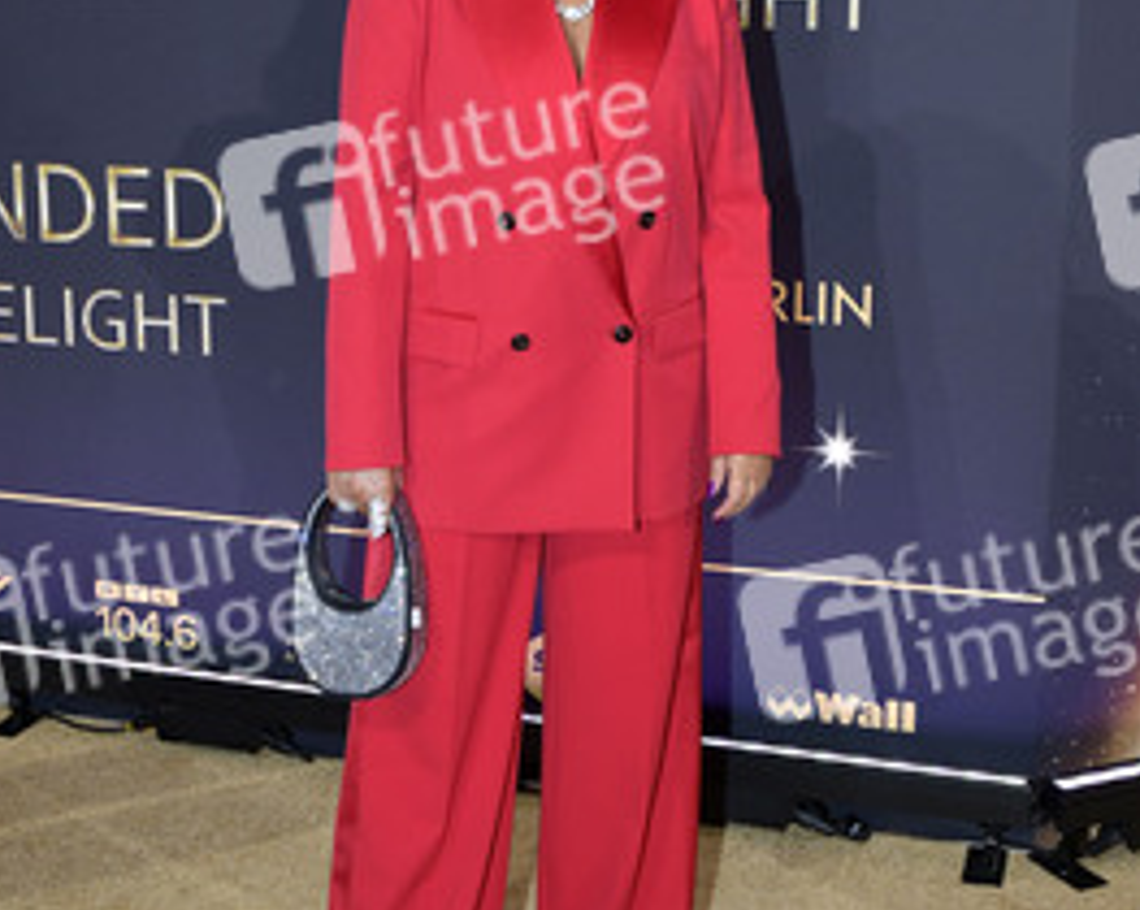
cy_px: 403
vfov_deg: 30.2
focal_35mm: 50
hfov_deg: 37.4
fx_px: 1686
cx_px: 568
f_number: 6.3
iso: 1250
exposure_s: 1/250
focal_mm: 35
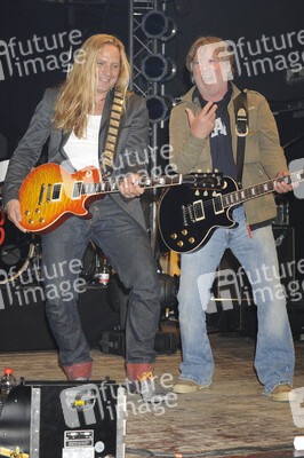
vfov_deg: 28.9
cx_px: 152
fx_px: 888
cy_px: 229
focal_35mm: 70
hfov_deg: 19.4
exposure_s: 1/200
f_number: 7.1
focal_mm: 70
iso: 1000
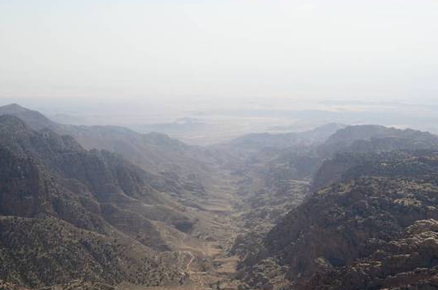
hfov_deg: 26.7
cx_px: 229
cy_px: 171
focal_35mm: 76
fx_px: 922
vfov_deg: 17.8
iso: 125
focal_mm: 38
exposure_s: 1/160
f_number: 10
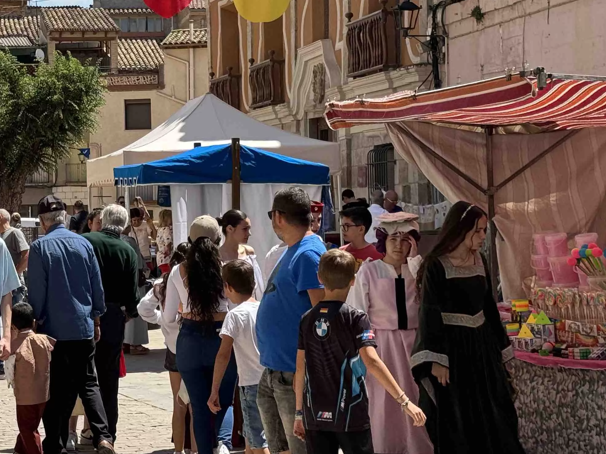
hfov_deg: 19.7
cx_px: 64
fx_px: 1716
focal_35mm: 98
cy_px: 102
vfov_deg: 15.0
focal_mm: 6.76
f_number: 1.78
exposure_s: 1/3425
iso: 64
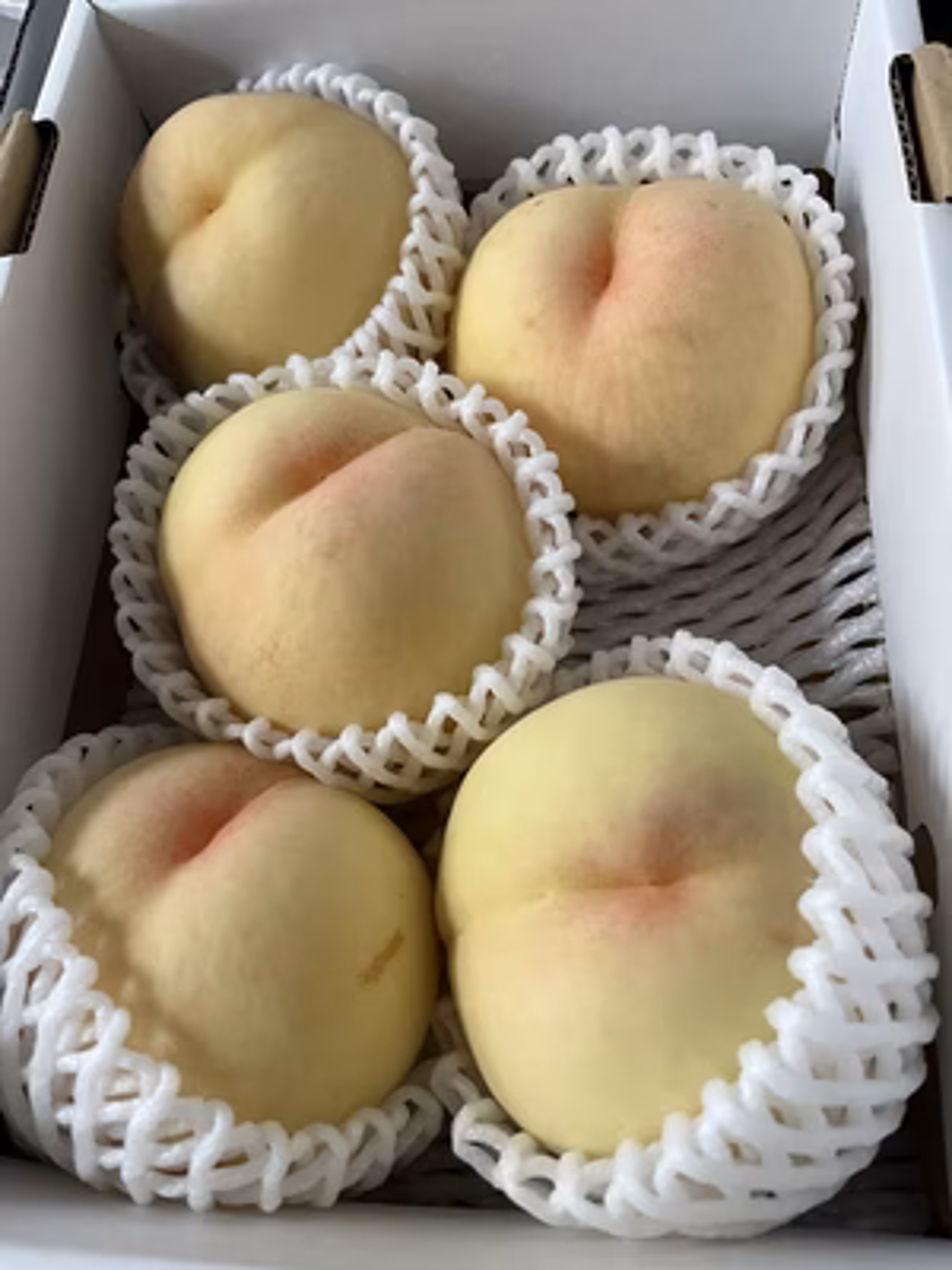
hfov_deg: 53.1
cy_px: 635
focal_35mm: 26
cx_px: 476
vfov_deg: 67.3
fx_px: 953
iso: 320
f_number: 1.6
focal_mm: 5.1
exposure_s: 1/60
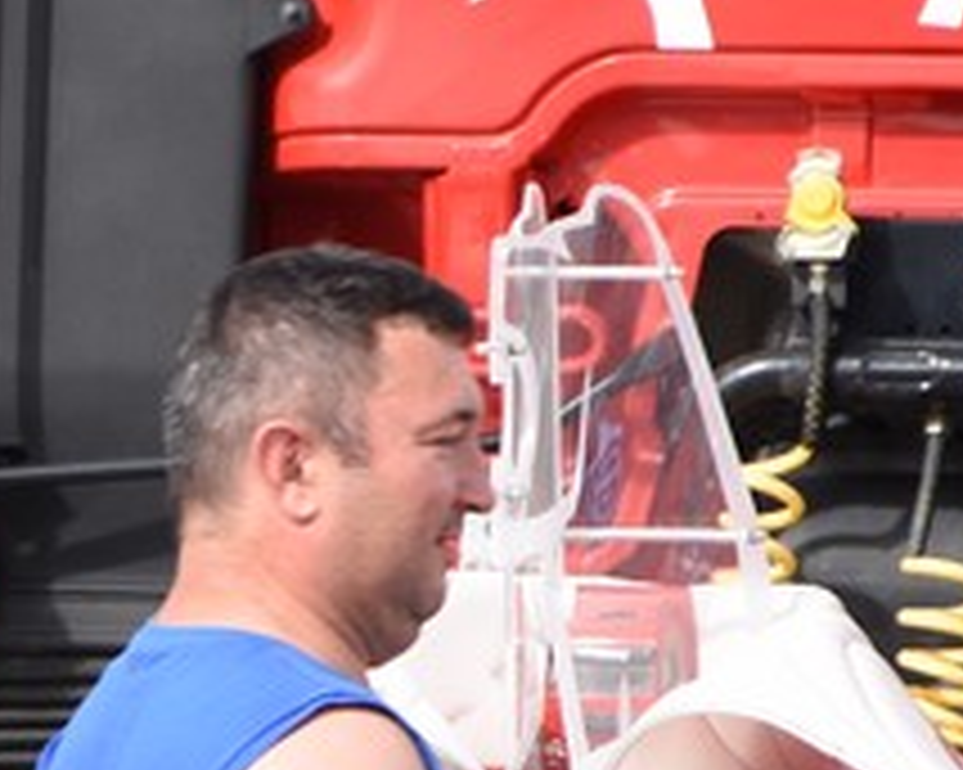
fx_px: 22091
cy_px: 387
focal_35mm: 775
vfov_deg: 2.0
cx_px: -1206
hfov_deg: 2.5
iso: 100
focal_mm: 105
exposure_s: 1/160
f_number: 7.1
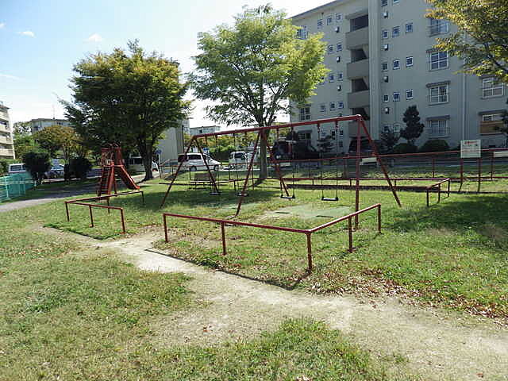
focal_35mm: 22
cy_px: 190
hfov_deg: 76.4
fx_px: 323
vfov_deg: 61.1
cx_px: 254
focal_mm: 4
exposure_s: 1/1000
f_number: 3.1
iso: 100
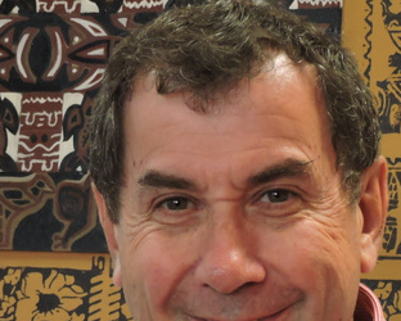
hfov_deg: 9.6
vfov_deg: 7.7
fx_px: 2375
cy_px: 303
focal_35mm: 200
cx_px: 234
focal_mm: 14.3
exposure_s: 1/15
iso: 450
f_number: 4.5
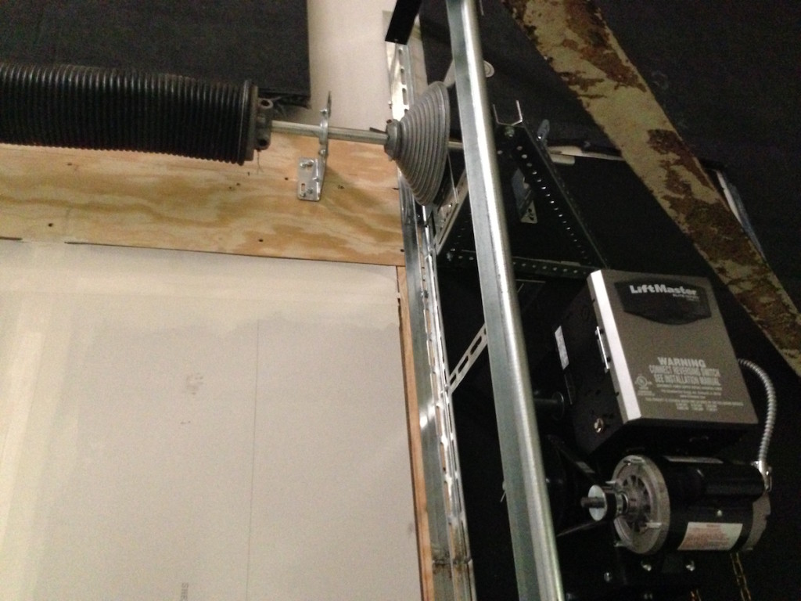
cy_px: 300
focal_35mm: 33
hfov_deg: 55.4
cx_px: 400
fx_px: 764
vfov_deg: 42.9
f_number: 2.4
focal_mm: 4.13
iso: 800
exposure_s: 1/15
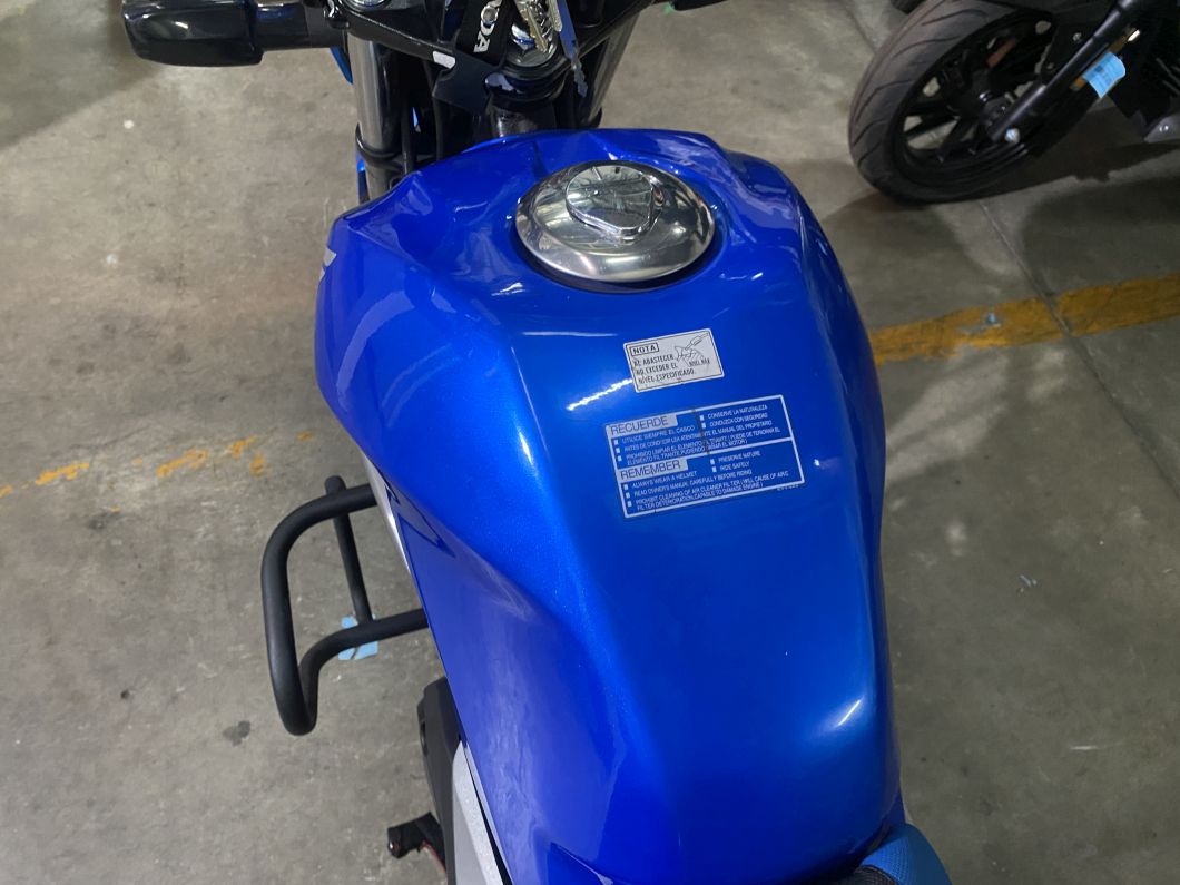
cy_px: 442
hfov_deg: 67.3
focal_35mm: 26
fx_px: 886
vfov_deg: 53.1
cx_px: 590
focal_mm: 4.25
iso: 500
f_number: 1.8
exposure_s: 1/33
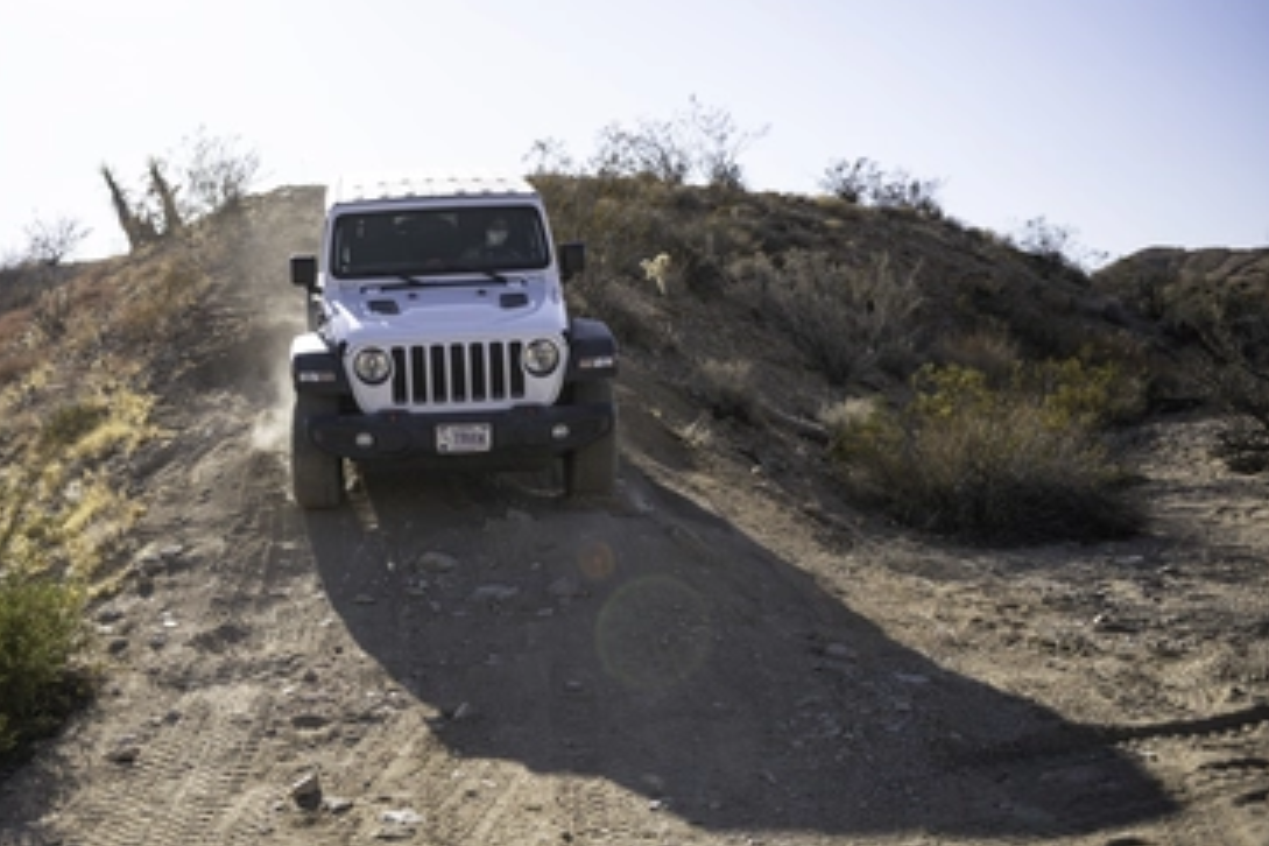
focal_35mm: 45
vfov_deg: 29.8
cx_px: 454
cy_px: 346
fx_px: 1586
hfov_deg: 43.2
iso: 100
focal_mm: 34
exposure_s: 1/2000
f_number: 2.8
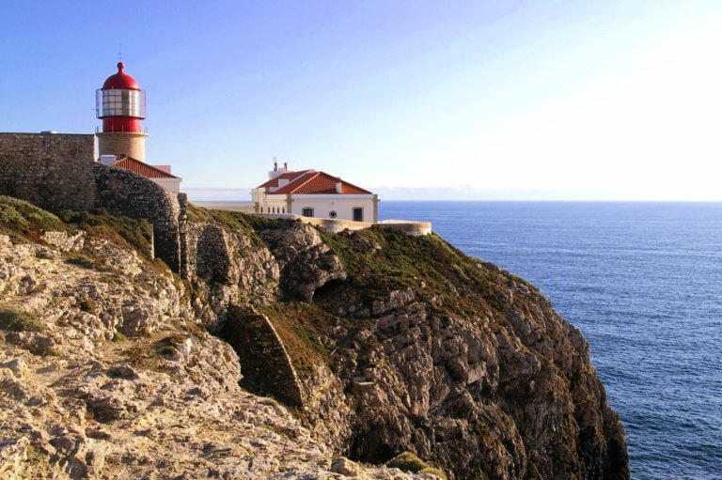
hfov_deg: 49.6
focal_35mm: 39
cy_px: 240
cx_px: 361
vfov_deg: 34.2
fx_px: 782
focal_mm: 26
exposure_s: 1/250
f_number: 11
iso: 200
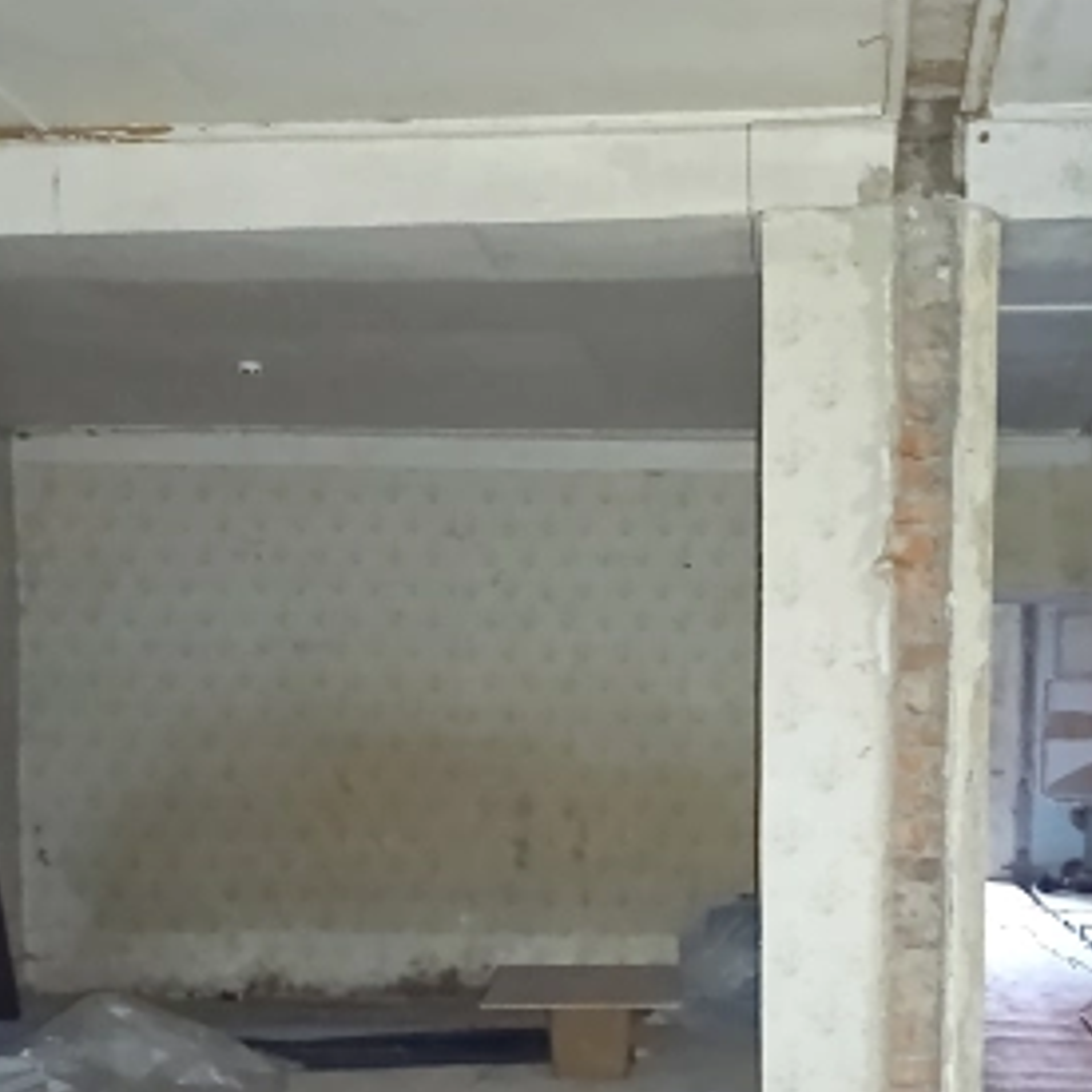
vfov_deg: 35.2
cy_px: 925
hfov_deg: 36.3
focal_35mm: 46
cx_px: 762
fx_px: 1642
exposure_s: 1/16.7
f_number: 1.6
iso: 12800
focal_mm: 6.14
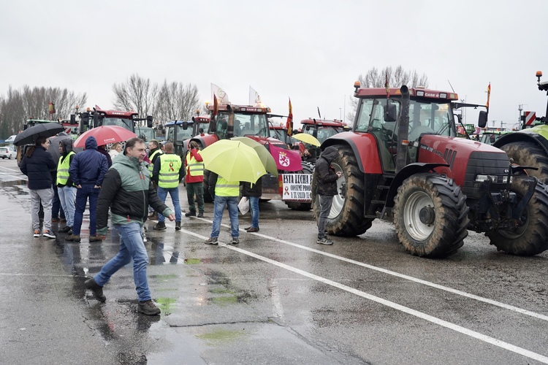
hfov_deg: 45.4
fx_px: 655
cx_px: 274
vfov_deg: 31.2
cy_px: 182
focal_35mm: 43
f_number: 6.3
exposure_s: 1/125
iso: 1600
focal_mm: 43
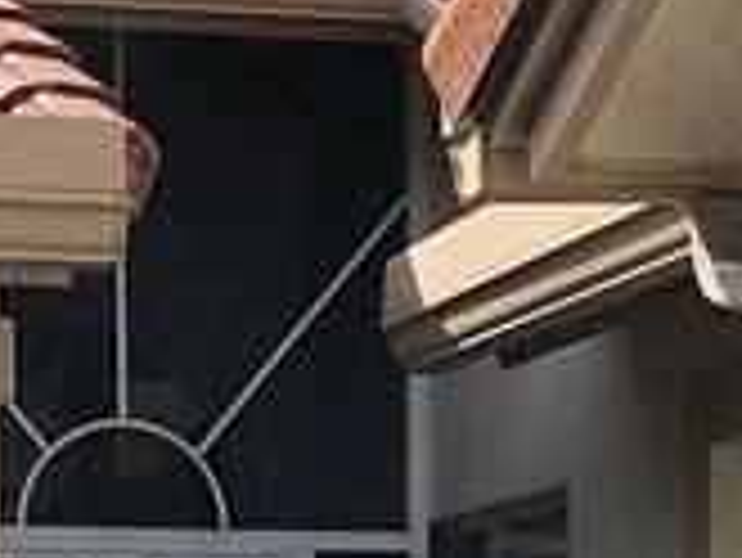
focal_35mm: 174
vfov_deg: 8.1
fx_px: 3732
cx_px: 243
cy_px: 1125
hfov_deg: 11.3
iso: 20
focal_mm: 4
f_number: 1.8
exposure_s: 1/1919
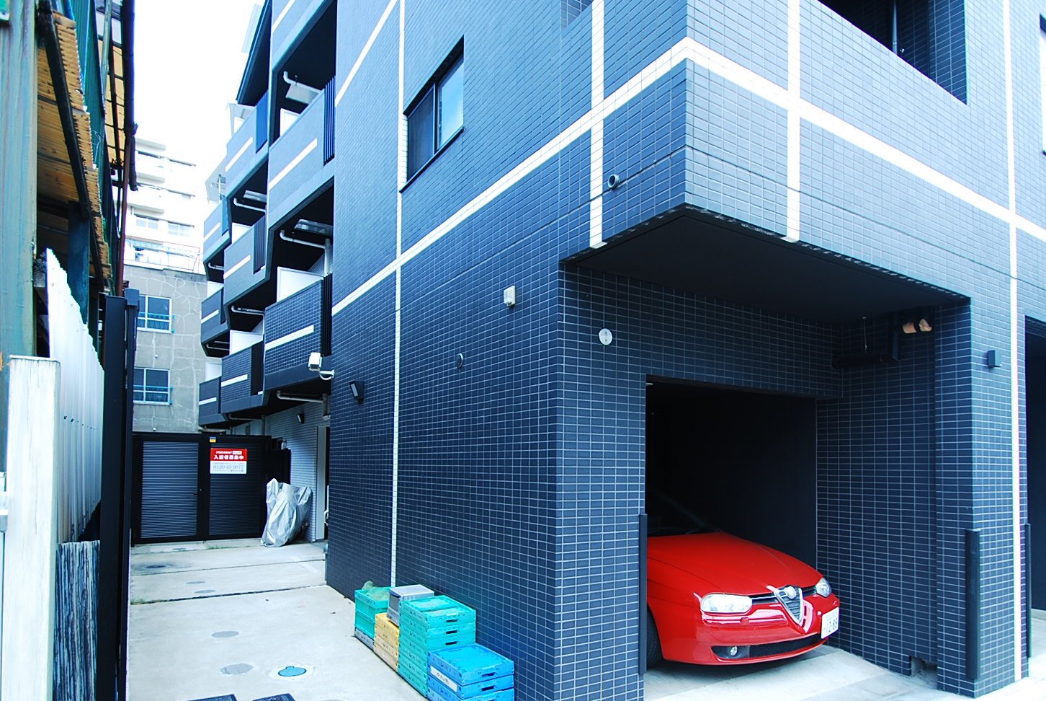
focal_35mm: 20
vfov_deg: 61.1
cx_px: 536
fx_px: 582
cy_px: 444
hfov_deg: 83.9
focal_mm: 10
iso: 100
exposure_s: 1/100
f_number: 3.5
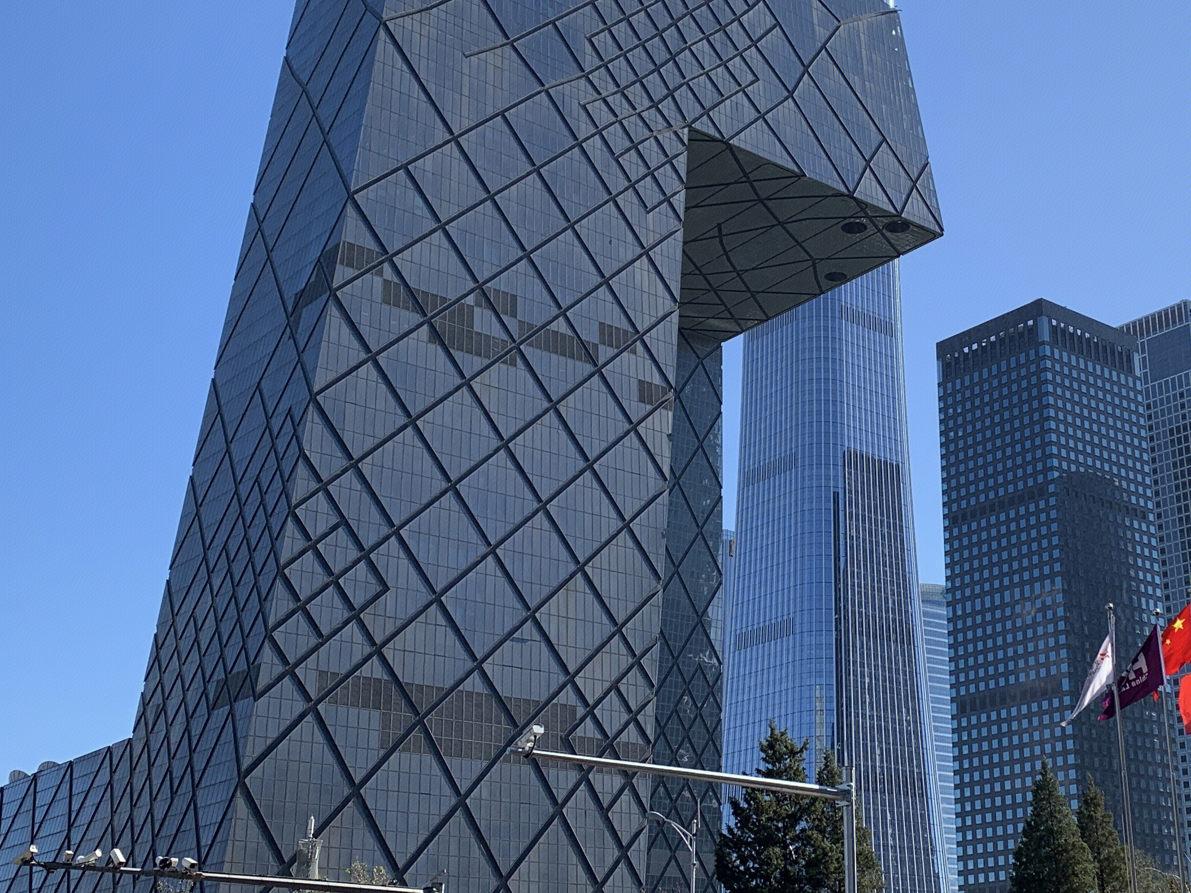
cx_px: 882
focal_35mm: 48
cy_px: 361
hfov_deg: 38.7
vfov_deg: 30.2
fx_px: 1651
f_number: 1.8
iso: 25
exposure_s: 1/2160
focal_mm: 4.25
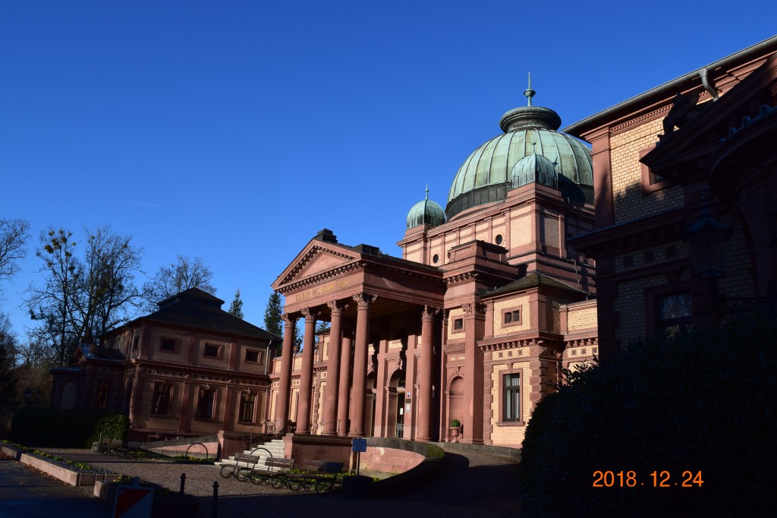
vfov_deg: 41.7
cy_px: 259
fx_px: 680
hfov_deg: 59.5
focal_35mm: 32
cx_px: 388
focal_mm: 21
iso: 400
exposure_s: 1/500
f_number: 11
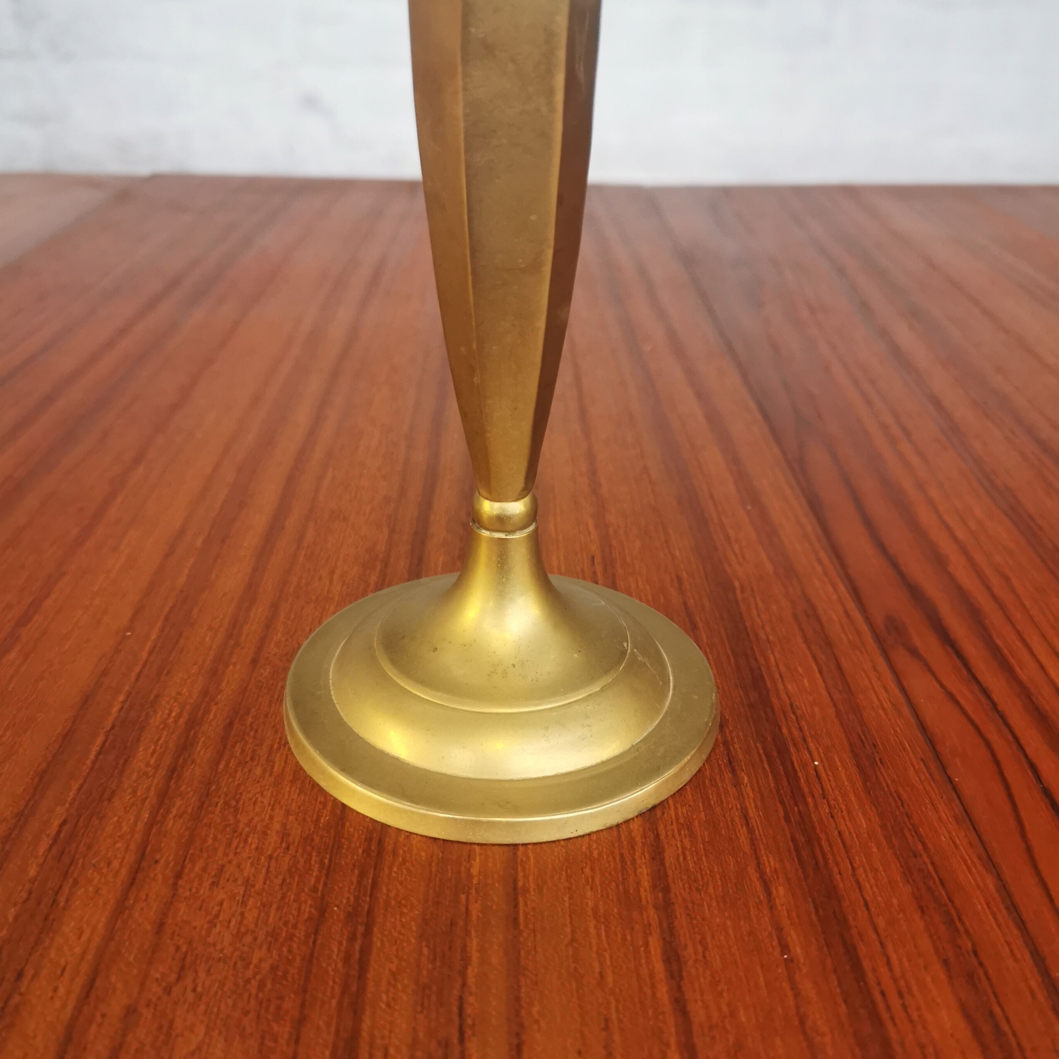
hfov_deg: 51.1
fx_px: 1108
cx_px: 528
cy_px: 580
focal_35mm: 32
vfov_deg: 51.0
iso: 250
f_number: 1.8
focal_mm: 5.58
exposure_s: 1/50
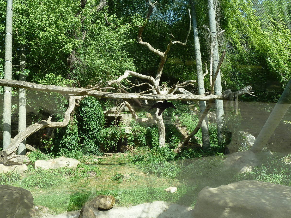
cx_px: 107
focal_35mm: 33
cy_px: 94
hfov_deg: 54.6
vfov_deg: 42.8
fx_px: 277
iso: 80
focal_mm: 4.1
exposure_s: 1/160
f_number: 4
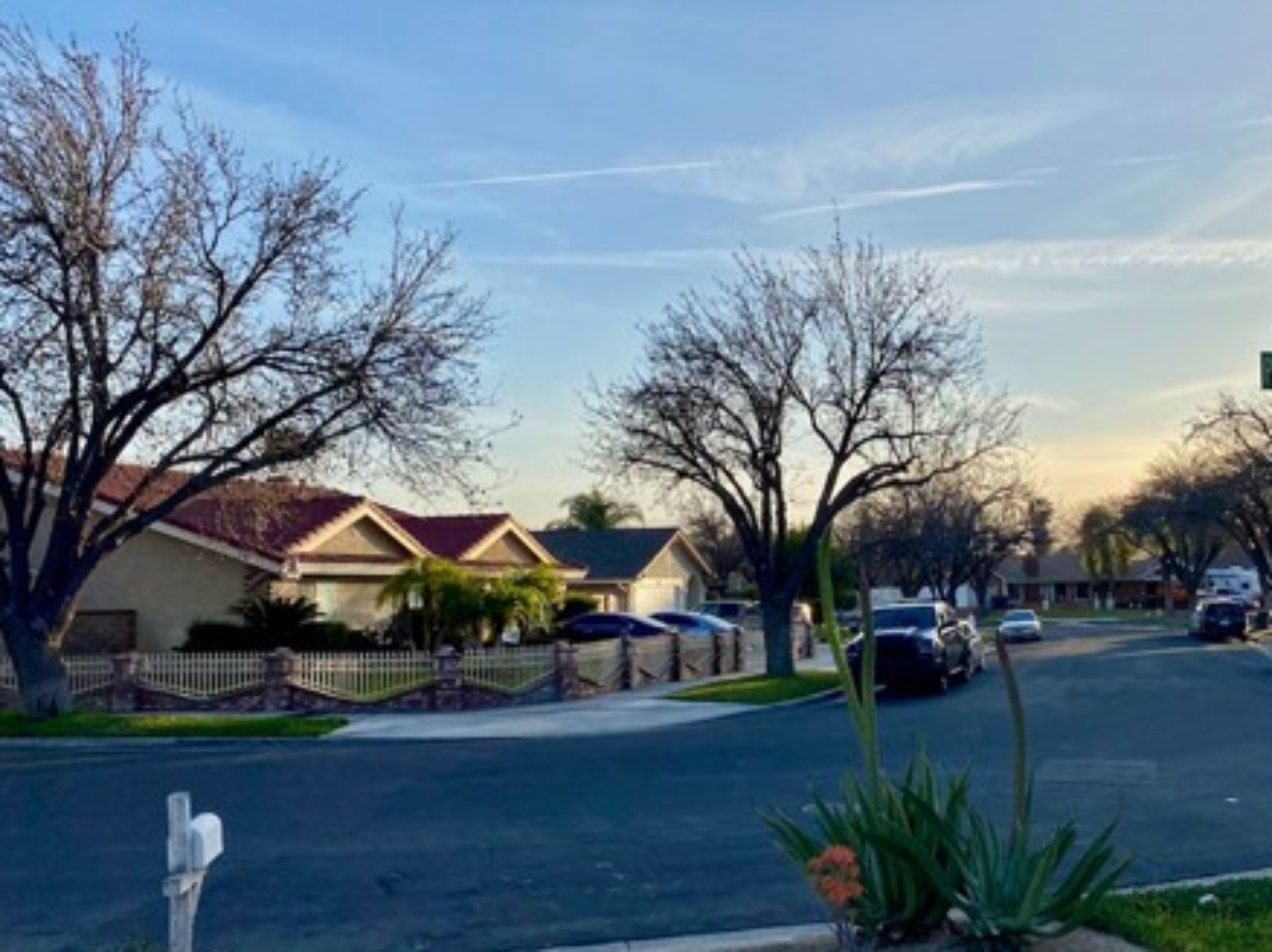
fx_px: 1396
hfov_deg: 47.8
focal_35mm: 38
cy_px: 569
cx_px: 894
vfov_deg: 37.5
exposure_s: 1/2188
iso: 32
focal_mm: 4.25
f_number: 1.8
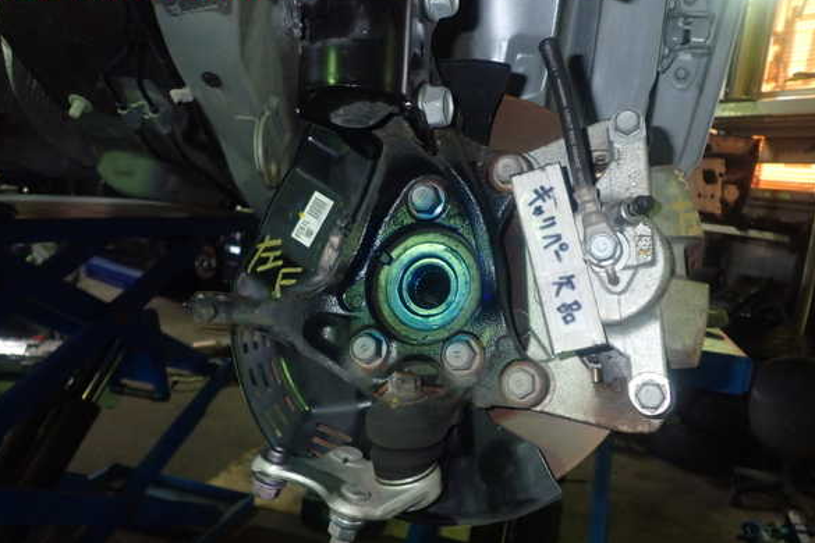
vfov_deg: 41.1
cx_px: 411
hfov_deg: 58.7
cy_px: 281
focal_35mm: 32
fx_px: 724
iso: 640
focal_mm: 5.4
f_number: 6.3
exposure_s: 1/30
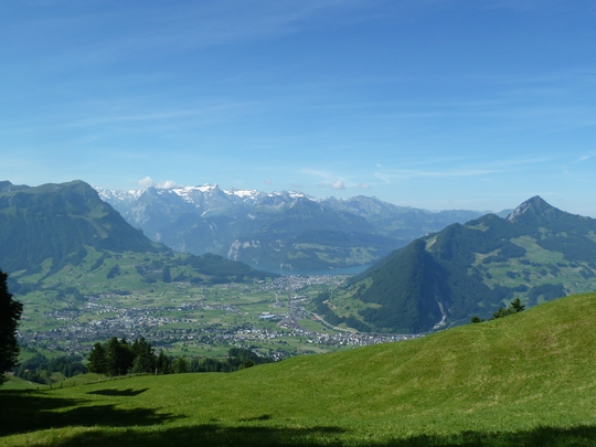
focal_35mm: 30
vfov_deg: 46.8
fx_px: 517
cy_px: 224
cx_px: 298
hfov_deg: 60.0
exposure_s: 1/500
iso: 80
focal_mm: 5
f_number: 4.5
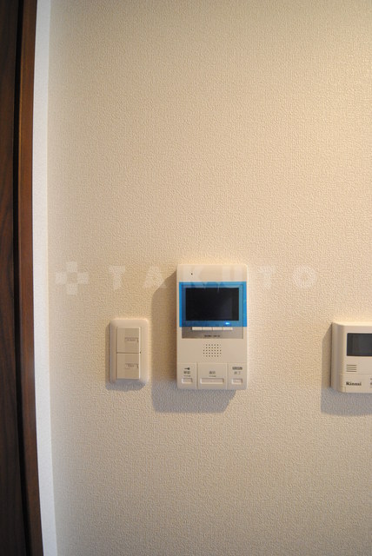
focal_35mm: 12
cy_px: 278
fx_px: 186
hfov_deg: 90.1
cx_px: 186
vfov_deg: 112.6
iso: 800
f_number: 4.5
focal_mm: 8
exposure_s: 1/15
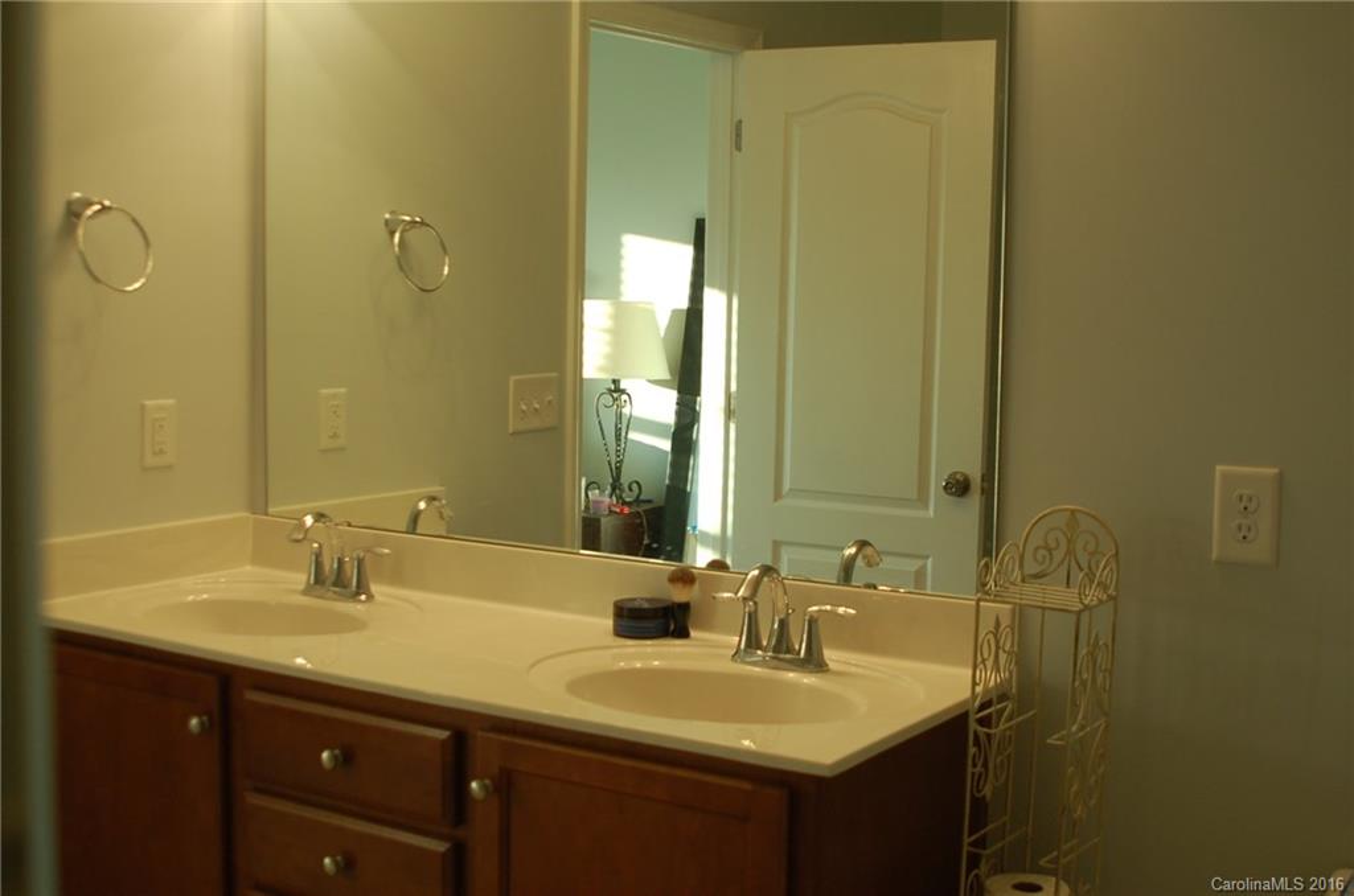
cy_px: 448
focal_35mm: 42
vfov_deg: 31.7
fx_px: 1576
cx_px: 677
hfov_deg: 46.5
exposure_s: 1/60
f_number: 4
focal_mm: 28
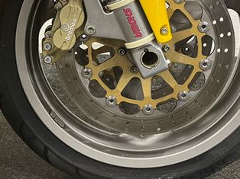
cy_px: 25
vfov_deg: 26.7
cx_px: 89
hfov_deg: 36.0
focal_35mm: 53
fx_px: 367
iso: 250
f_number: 1.6
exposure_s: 1/50
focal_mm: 5.1
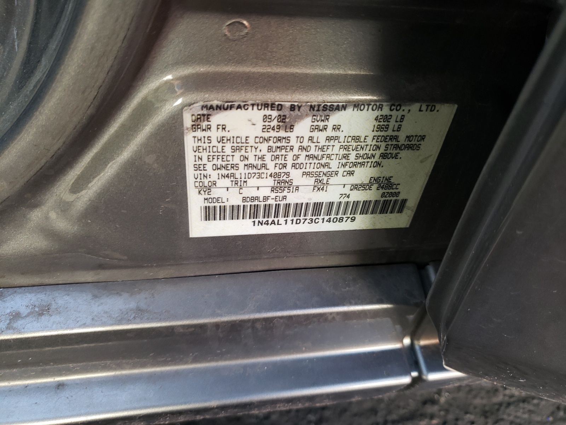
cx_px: 283
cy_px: 212
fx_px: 425
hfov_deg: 67.3
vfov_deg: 53.1
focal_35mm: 26
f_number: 1.5
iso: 73
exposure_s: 1/120
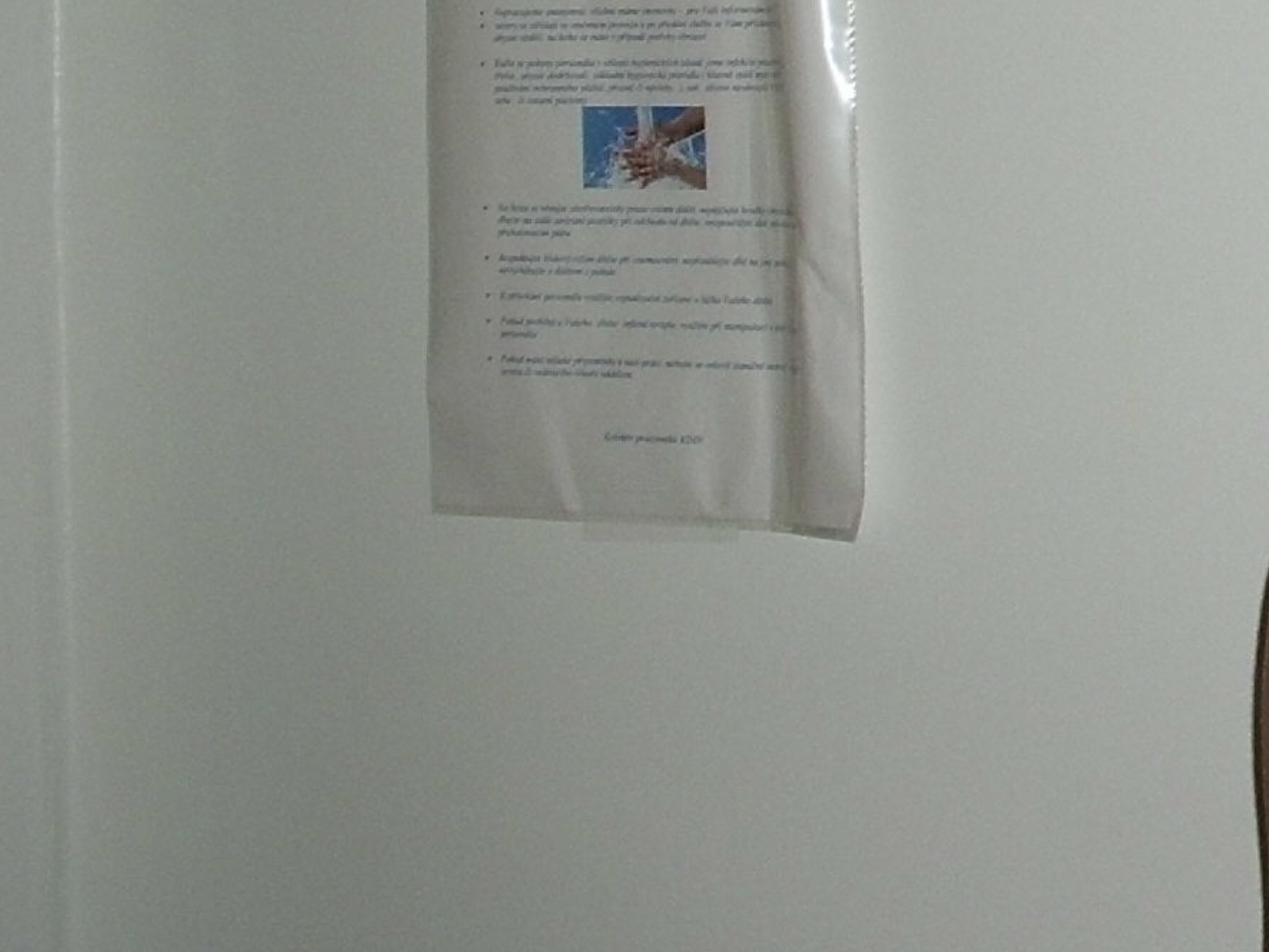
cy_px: -334
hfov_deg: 17.5
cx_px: 1716
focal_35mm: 104
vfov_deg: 13.6
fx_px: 3814
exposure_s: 1/100
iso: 100
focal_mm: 6.3
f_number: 2.9
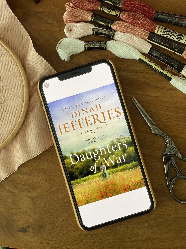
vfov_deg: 36.8
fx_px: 373
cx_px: 93
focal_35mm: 52
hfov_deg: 28.0
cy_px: 124
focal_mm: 6
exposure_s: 1/122
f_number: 2
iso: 160
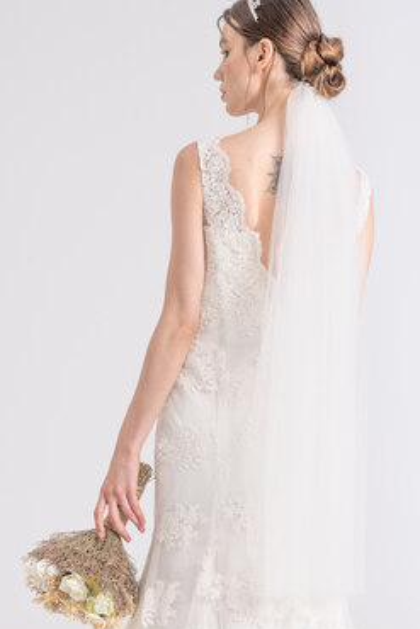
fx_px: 1486
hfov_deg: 16.1
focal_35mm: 85
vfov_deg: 23.7
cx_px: 177
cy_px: 461
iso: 500
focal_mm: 41
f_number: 11
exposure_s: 1/125
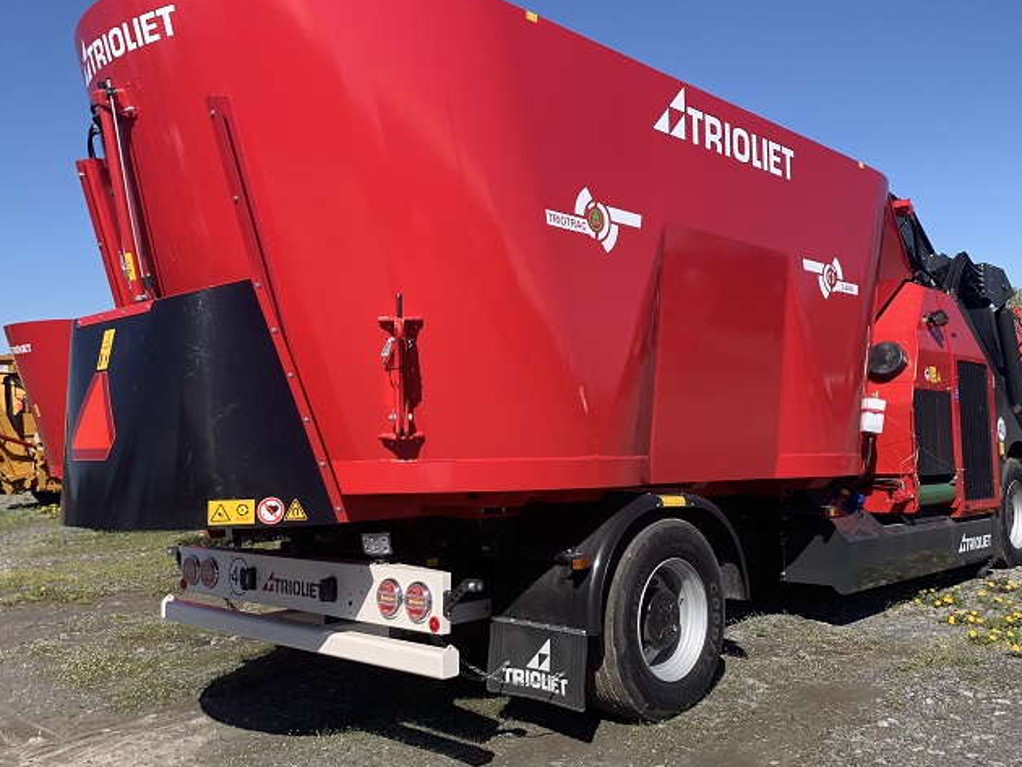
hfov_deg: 55.3
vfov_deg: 42.9
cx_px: 521
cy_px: 358
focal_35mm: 33
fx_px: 975
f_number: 1.8
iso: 25
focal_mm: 4.25
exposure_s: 1/1748
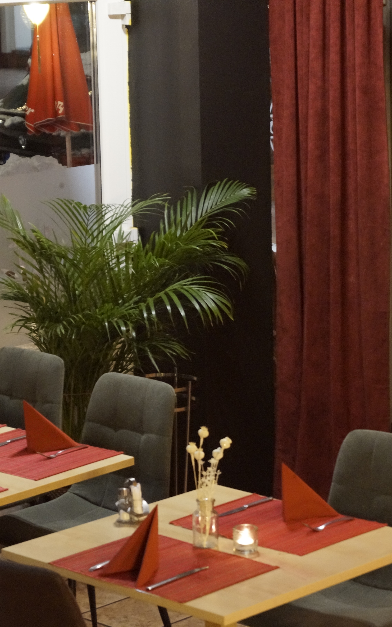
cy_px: 313
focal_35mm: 115
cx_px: 238
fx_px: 1965
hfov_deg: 11.4
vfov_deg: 18.1
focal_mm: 50
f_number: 5.6
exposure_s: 1/15
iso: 6400
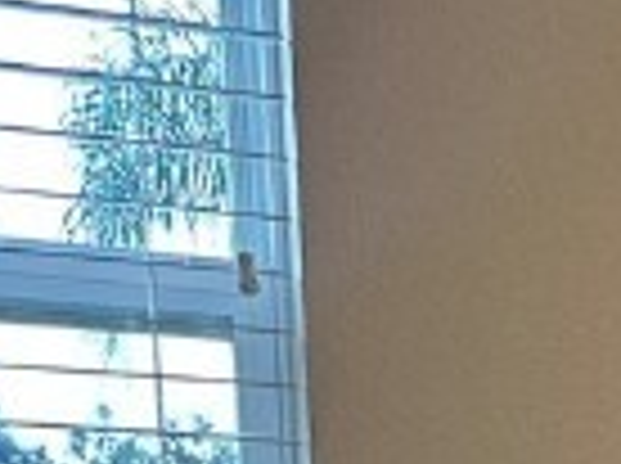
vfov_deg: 10.5
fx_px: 1862
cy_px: 1347
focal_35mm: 104
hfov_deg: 18.0
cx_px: 742
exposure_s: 1/120
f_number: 2.2
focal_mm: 2.22
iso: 125
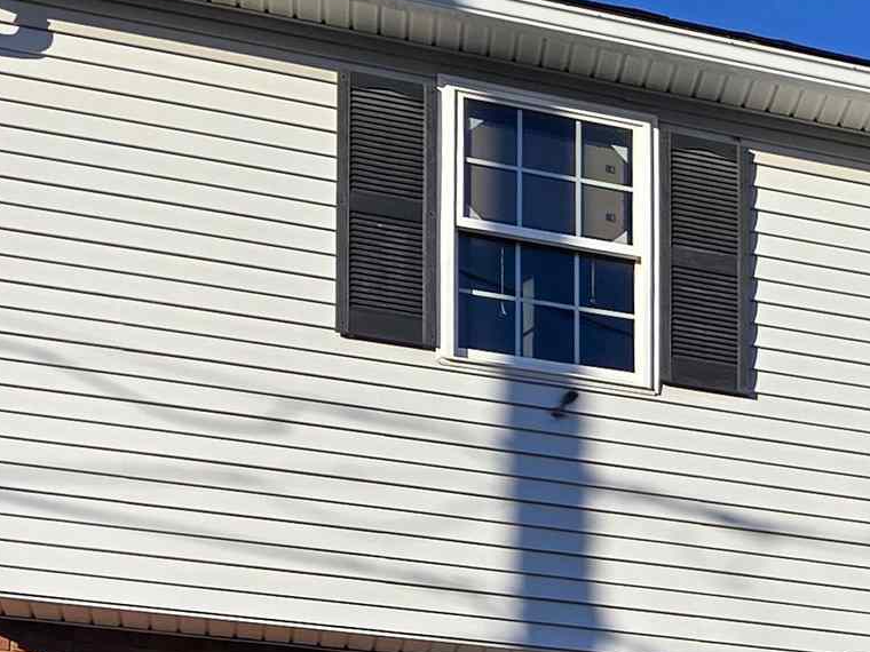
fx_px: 2337
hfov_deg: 17.1
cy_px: 842
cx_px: 1585
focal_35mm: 93
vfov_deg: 15.2
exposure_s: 1/939
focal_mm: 6.3
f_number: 1.7
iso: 12
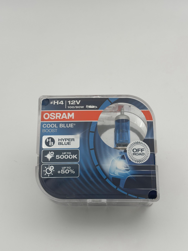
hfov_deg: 30.3
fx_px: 348
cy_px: 126
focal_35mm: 48
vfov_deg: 39.7
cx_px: 94
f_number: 1.78
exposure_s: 1/927
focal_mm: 6.86
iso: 64
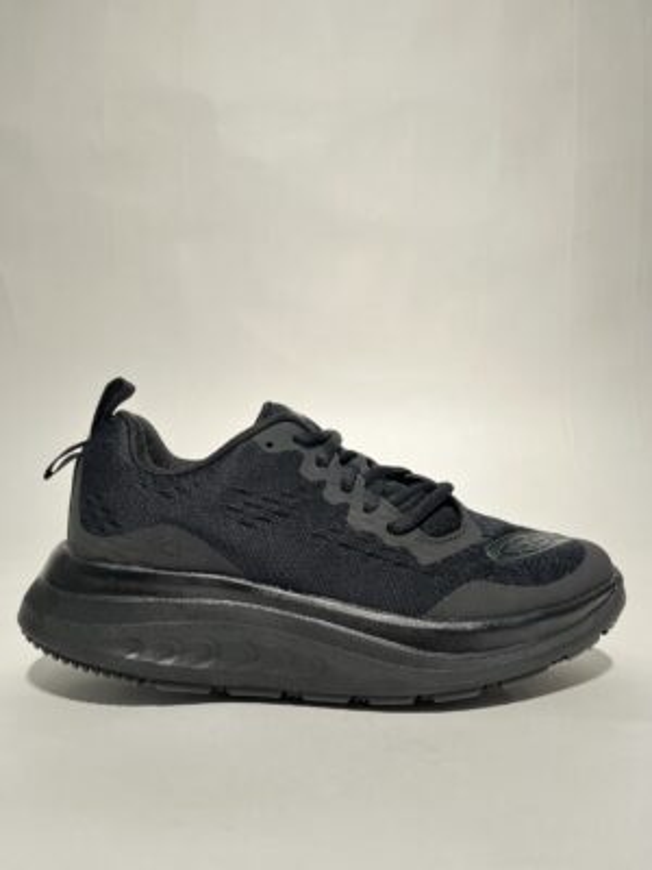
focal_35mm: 26
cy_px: 435
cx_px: 326
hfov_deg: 53.1
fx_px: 653
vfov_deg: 67.3
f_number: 1.6
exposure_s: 1/164
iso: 50
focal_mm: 5.1
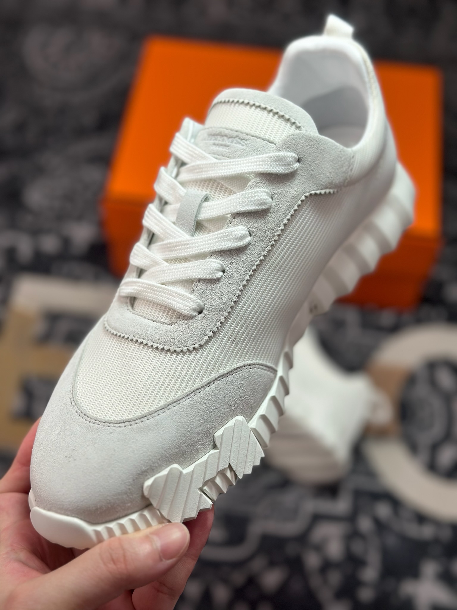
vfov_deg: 39.7
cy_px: 305
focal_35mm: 48
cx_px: 228
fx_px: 845
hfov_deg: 30.3
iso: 80
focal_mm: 6.86
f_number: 1.78
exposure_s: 1/1541
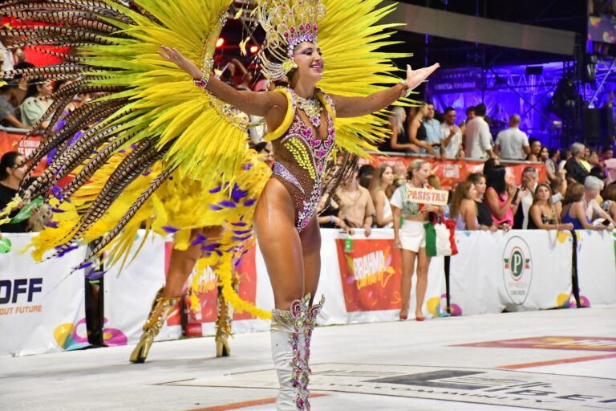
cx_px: 308
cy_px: 206
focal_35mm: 112
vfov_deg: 12.2
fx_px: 1916
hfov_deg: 18.3
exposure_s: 1/200
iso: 5000
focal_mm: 75
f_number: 5
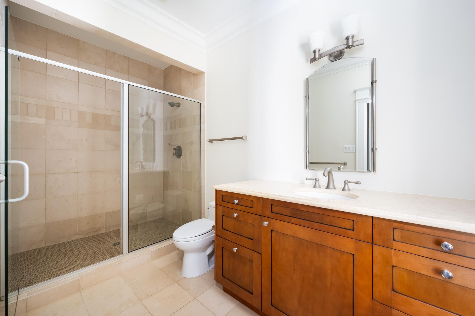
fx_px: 185
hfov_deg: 104.3
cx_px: 238
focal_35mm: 14
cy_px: 158
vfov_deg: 81.1
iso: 800
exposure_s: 1/160
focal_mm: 14
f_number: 11
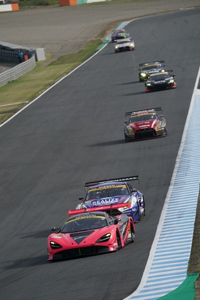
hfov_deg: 2.8
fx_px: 4041
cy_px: 150
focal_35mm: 485
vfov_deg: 4.3
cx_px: 100
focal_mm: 485
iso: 400
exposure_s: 1/800
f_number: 9
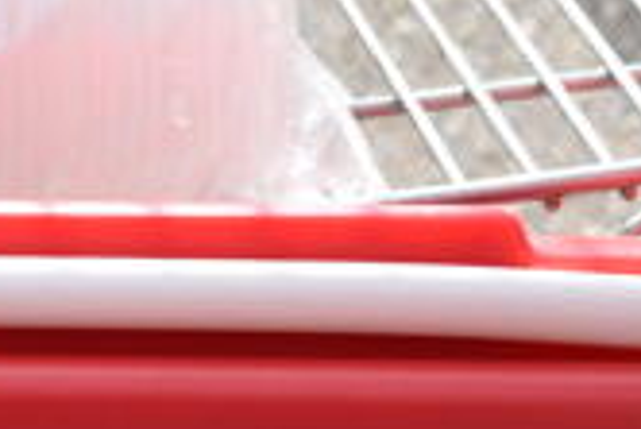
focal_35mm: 165
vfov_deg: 8.1
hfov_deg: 12.4
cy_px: 719
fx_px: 2940
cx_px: 197
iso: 200
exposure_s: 1/400
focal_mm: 30
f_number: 7.1
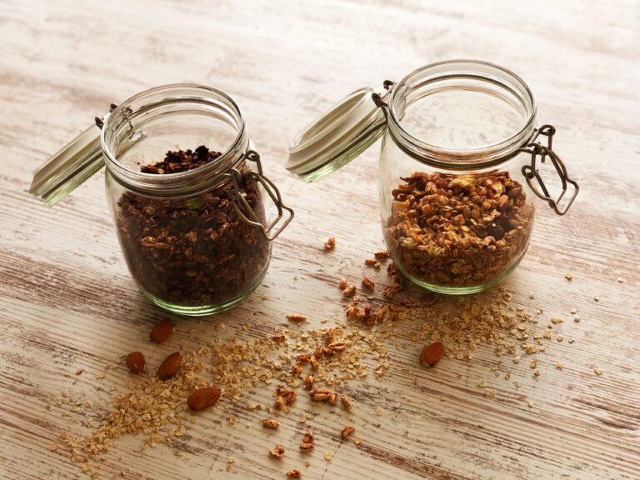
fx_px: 961
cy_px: 240
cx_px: 320
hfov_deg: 36.8
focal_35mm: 52
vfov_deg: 28.0
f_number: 2.4
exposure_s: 1/33
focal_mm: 6
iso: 100
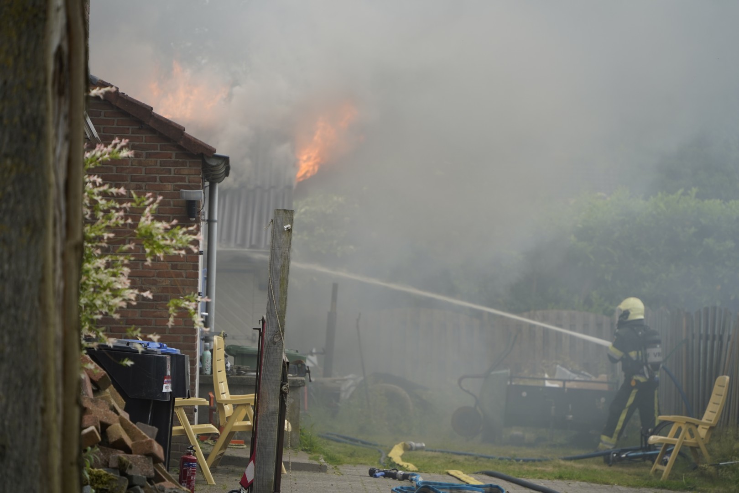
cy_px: 246
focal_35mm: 159
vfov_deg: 8.6
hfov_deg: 12.9
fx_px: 3264
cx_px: 370
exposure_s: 1/160
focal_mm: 159
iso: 250
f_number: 5.6
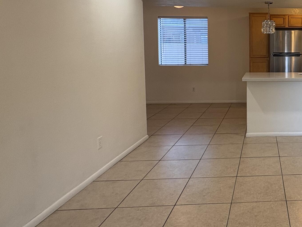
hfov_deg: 50.3
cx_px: 284
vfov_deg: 44.3
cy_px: 64
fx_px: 270
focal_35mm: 31
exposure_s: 1/60
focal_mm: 2.22
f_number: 2.2
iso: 125
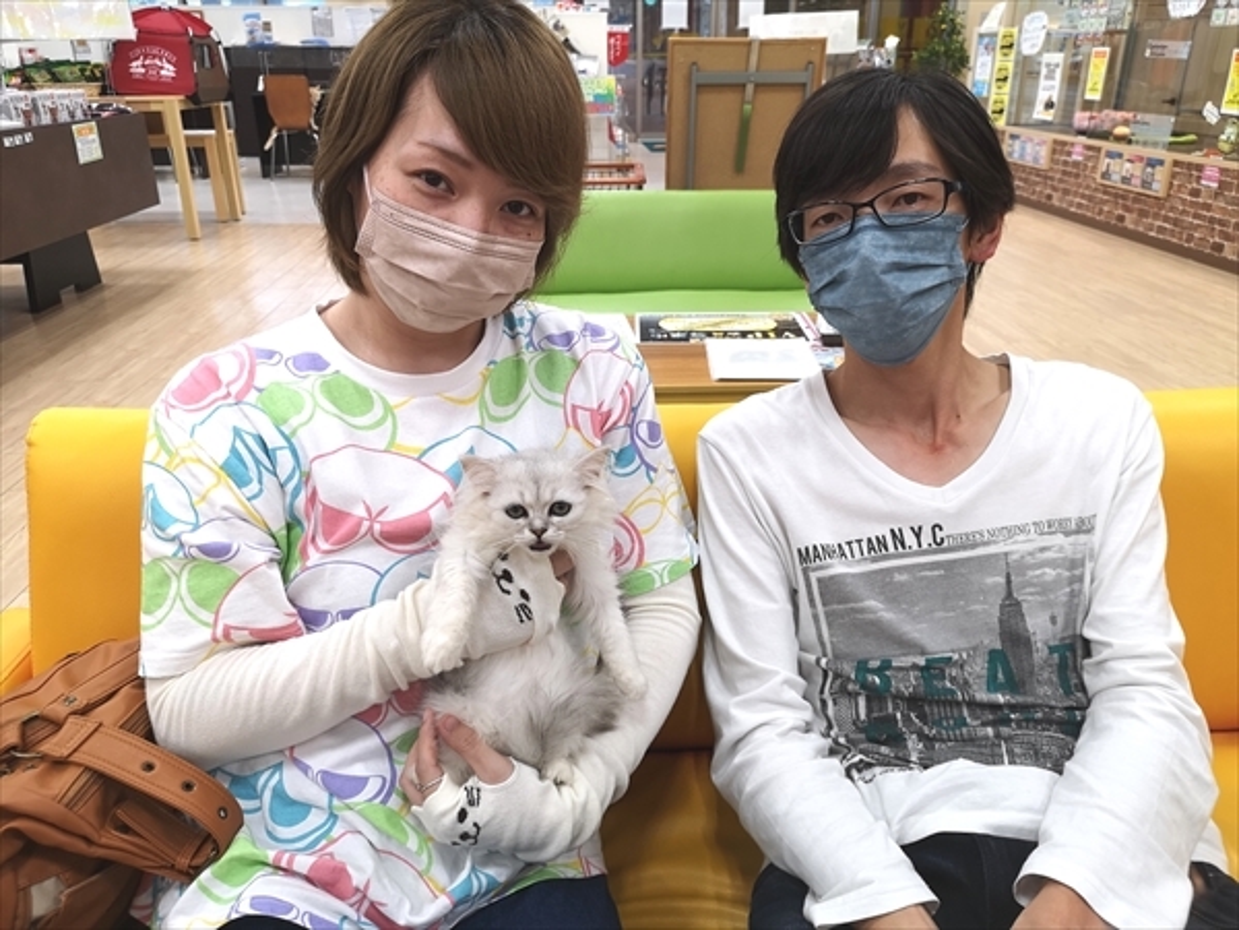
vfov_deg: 51.4
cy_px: 465
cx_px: 620
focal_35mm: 27
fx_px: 966
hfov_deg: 65.3
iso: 50
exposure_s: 1/100
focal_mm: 3.95
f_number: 1.8
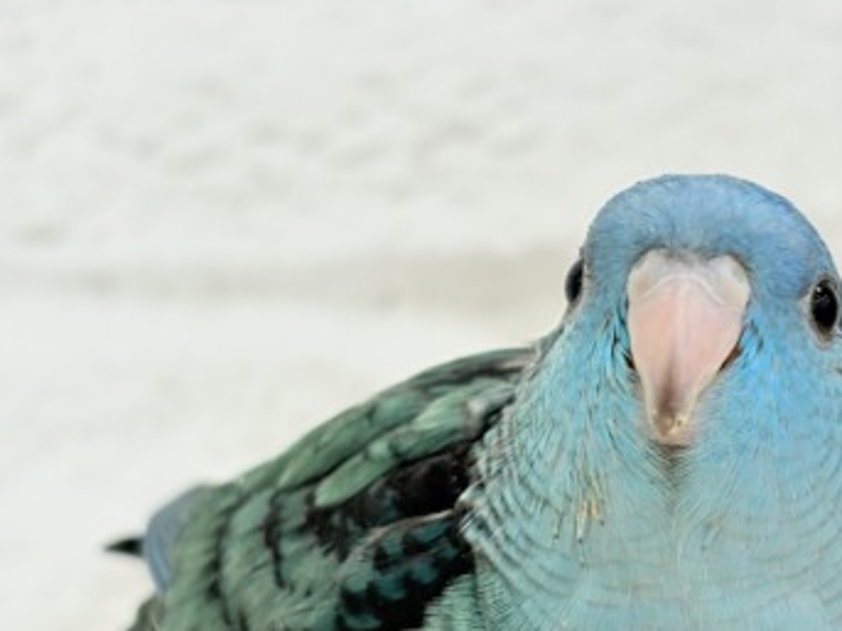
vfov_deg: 15.2
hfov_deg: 20.1
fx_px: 2359
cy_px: 400
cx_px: 601
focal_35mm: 97
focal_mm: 5.96
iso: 40
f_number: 1.6
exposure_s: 1/50
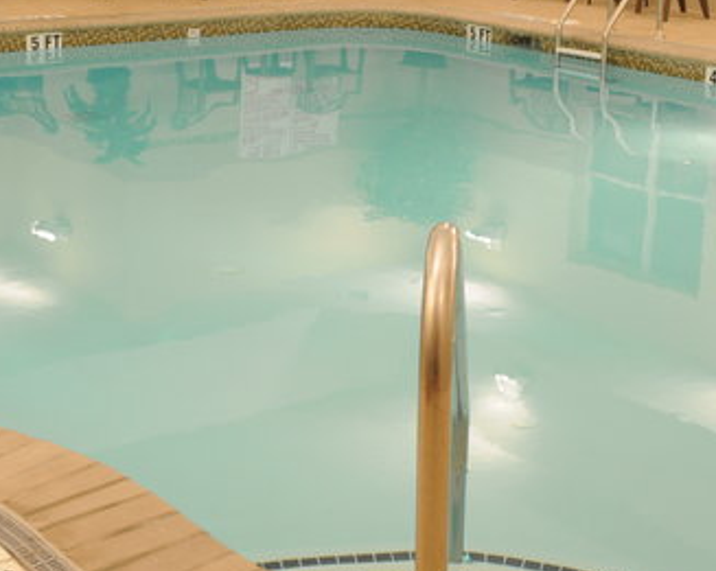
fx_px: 1313
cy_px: 10
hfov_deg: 30.5
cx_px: 333
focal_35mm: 62
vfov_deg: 23.6
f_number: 3.5
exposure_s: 1/25
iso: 250
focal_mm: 18
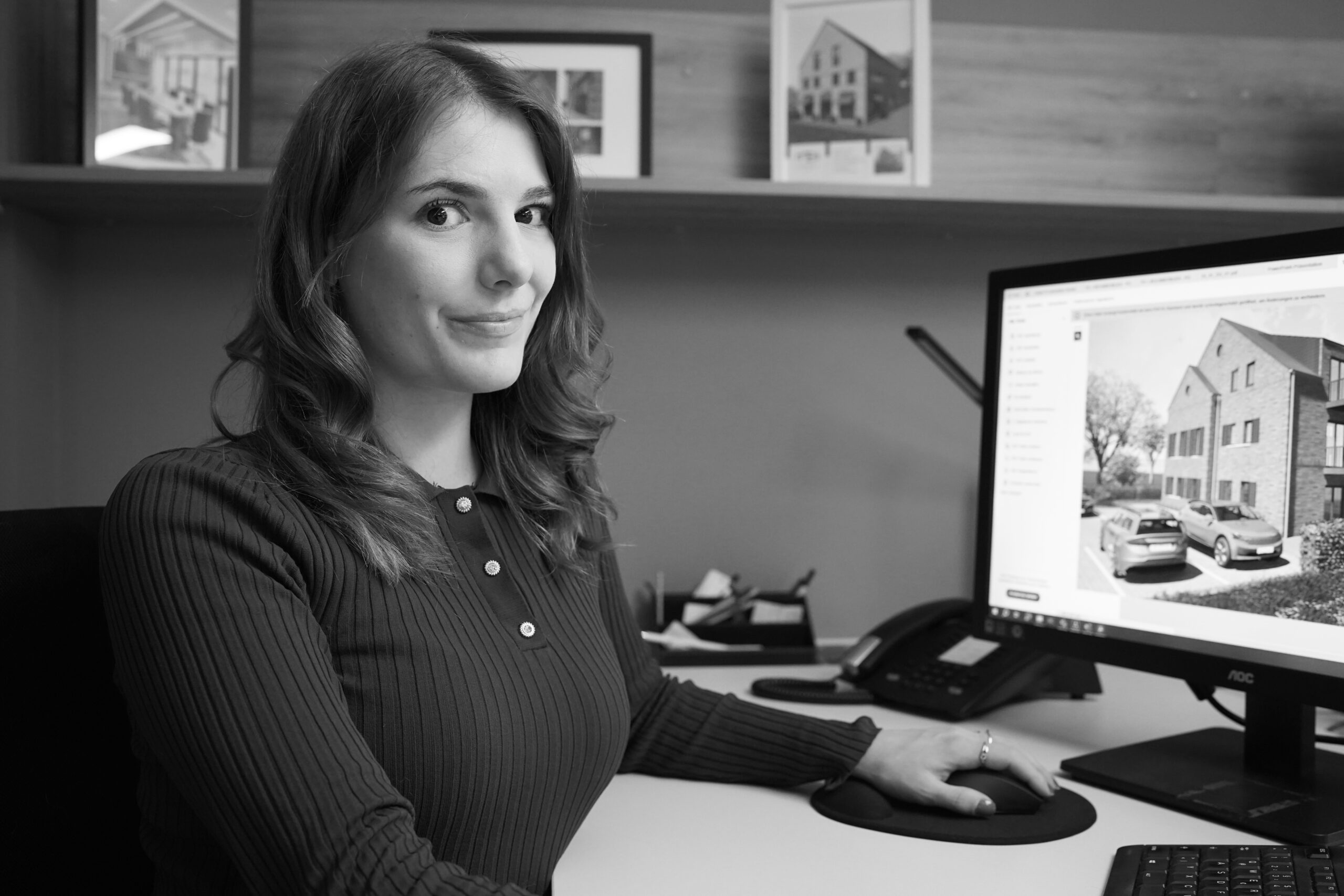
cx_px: 672
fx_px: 1307
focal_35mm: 35
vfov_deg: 37.9
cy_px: 448
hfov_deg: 54.4
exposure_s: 1/160
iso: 4000
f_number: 4
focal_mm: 35
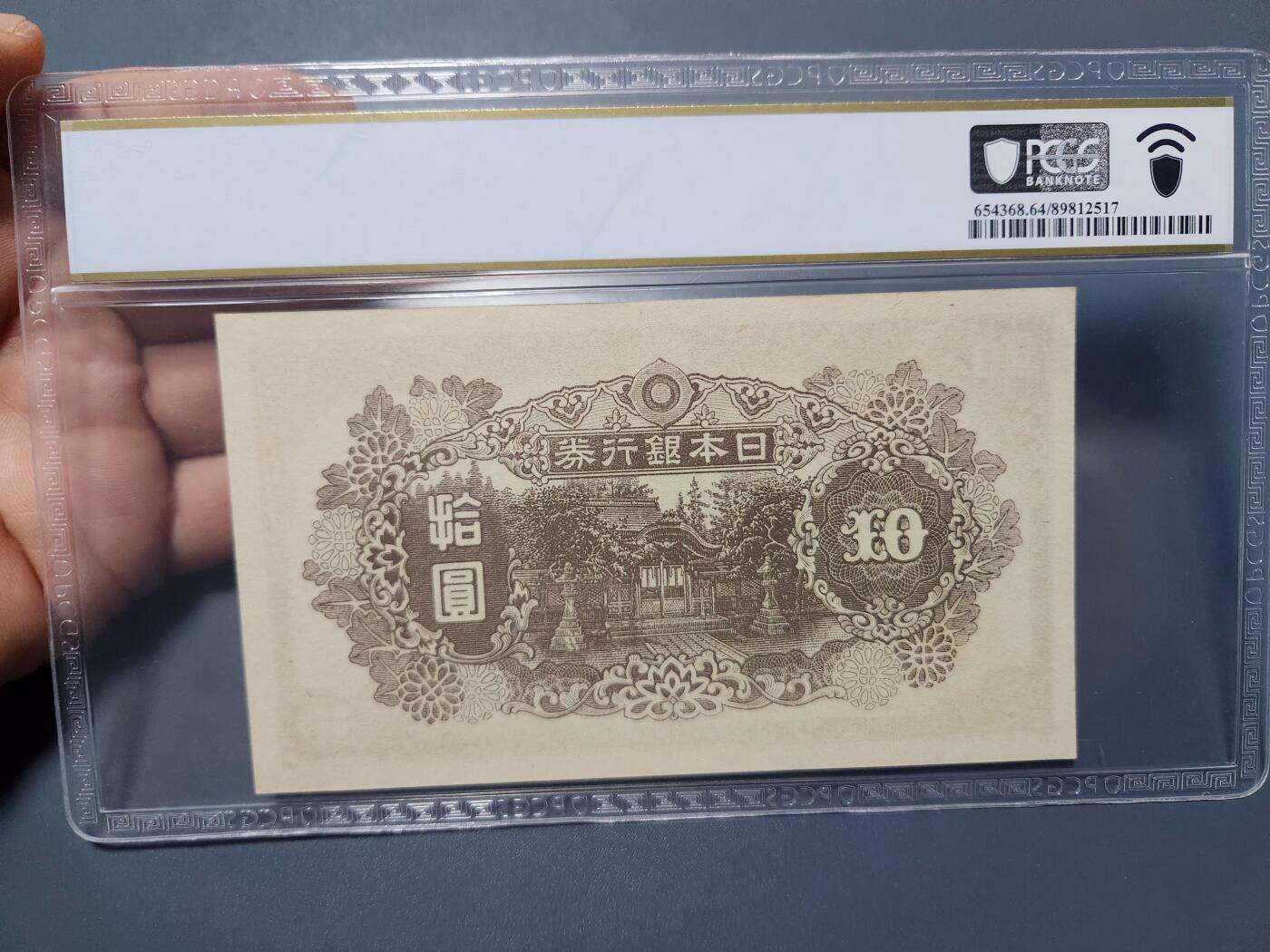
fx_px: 844
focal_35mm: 23
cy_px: 476
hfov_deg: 73.9
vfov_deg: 58.9
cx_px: 635
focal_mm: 5.4
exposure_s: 1/101
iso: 640
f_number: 1.8
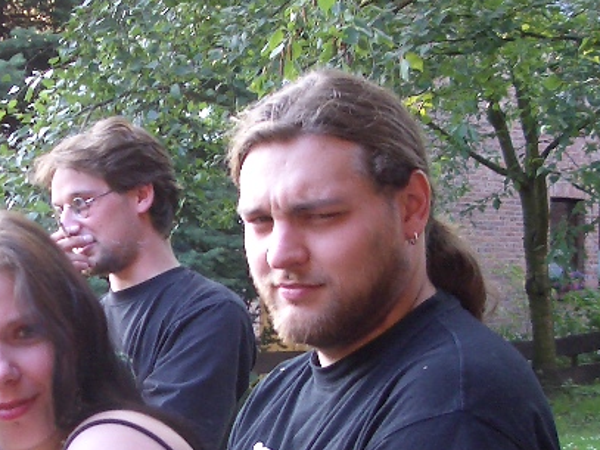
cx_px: 240
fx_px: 1525
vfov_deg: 16.7
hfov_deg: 22.2
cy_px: 351
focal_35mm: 88
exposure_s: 1/60
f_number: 2.6
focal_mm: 5.8
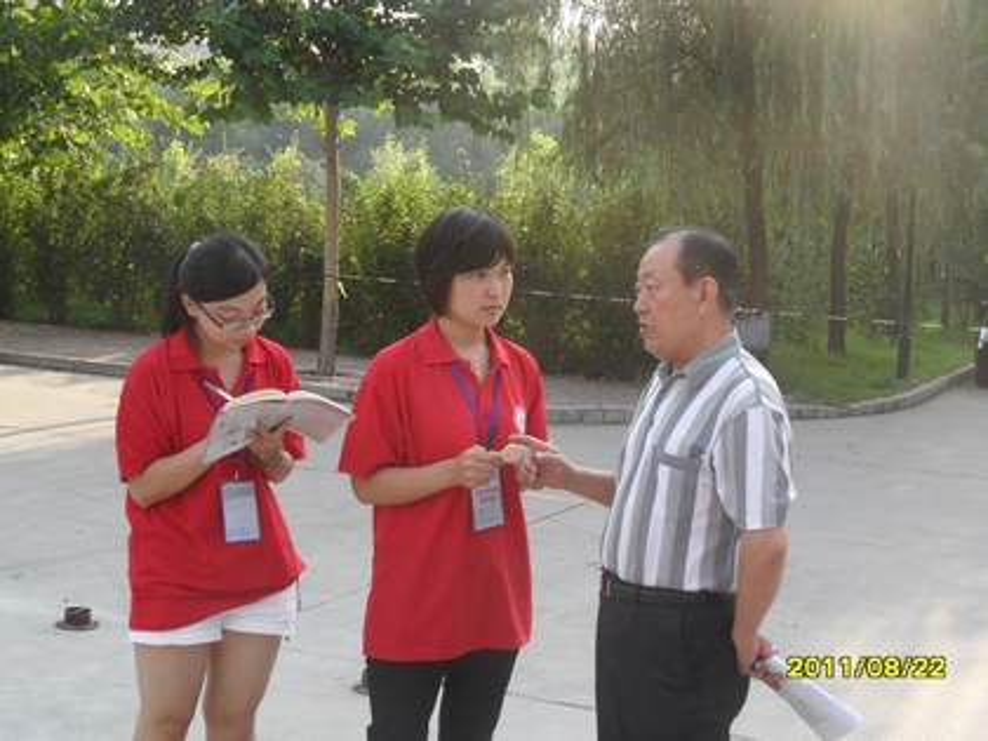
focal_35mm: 50
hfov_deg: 38.2
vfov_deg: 29.1
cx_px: 494
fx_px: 1427
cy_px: 370
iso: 80
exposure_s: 1/125
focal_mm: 8.2
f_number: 3.8
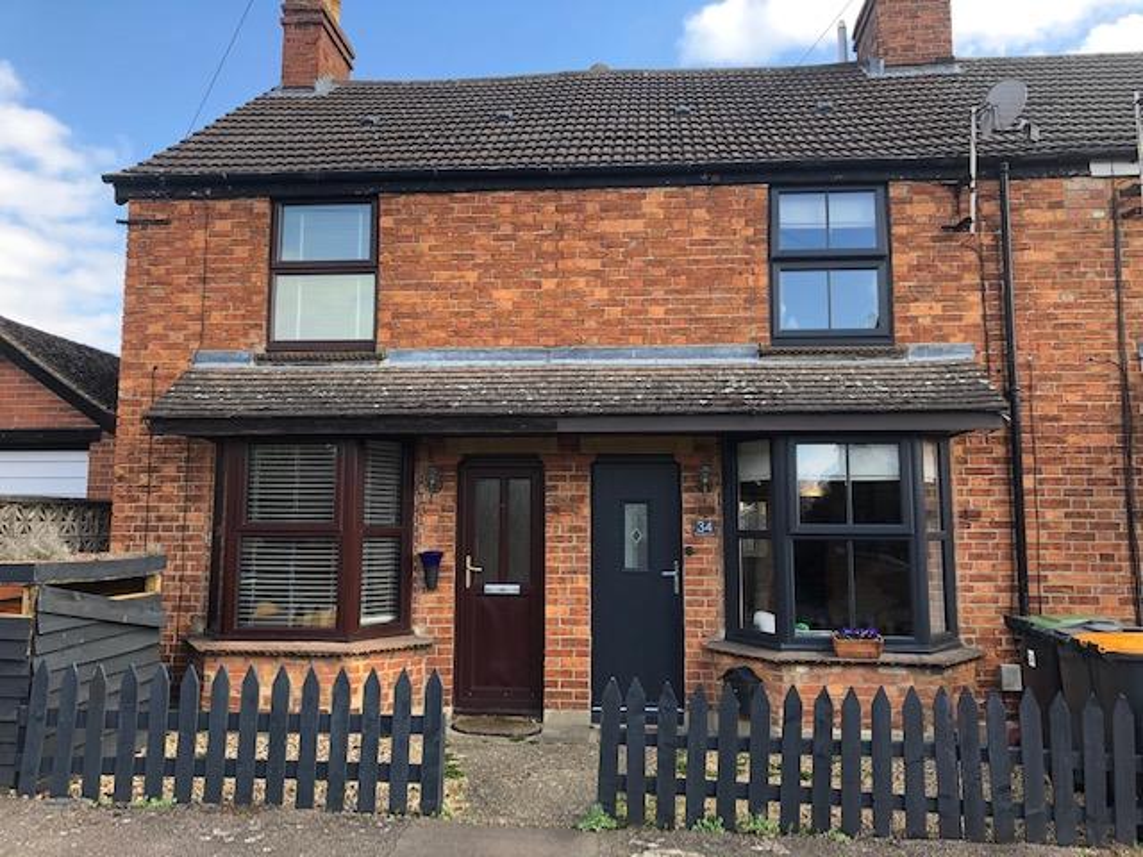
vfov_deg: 49.7
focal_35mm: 28
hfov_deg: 63.4
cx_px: 572
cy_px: 428
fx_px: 925
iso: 20
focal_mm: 3.99
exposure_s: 1/206
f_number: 1.8
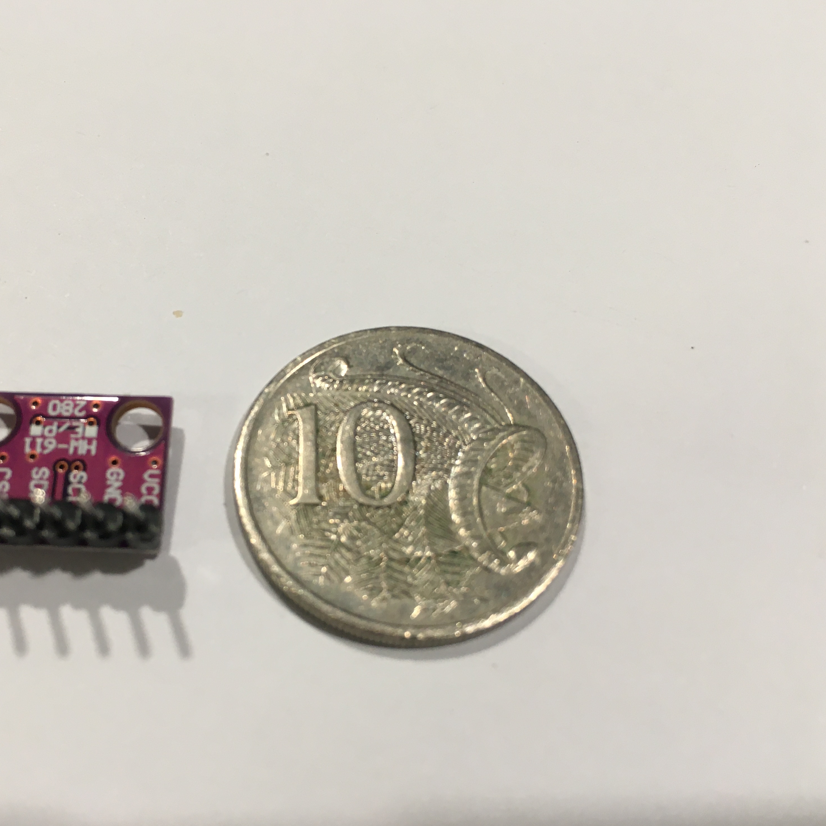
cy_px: 412
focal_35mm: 35
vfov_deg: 47.2
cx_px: 297
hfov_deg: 46.7
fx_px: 945
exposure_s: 1/33
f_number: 2.2
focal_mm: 4.15
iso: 32
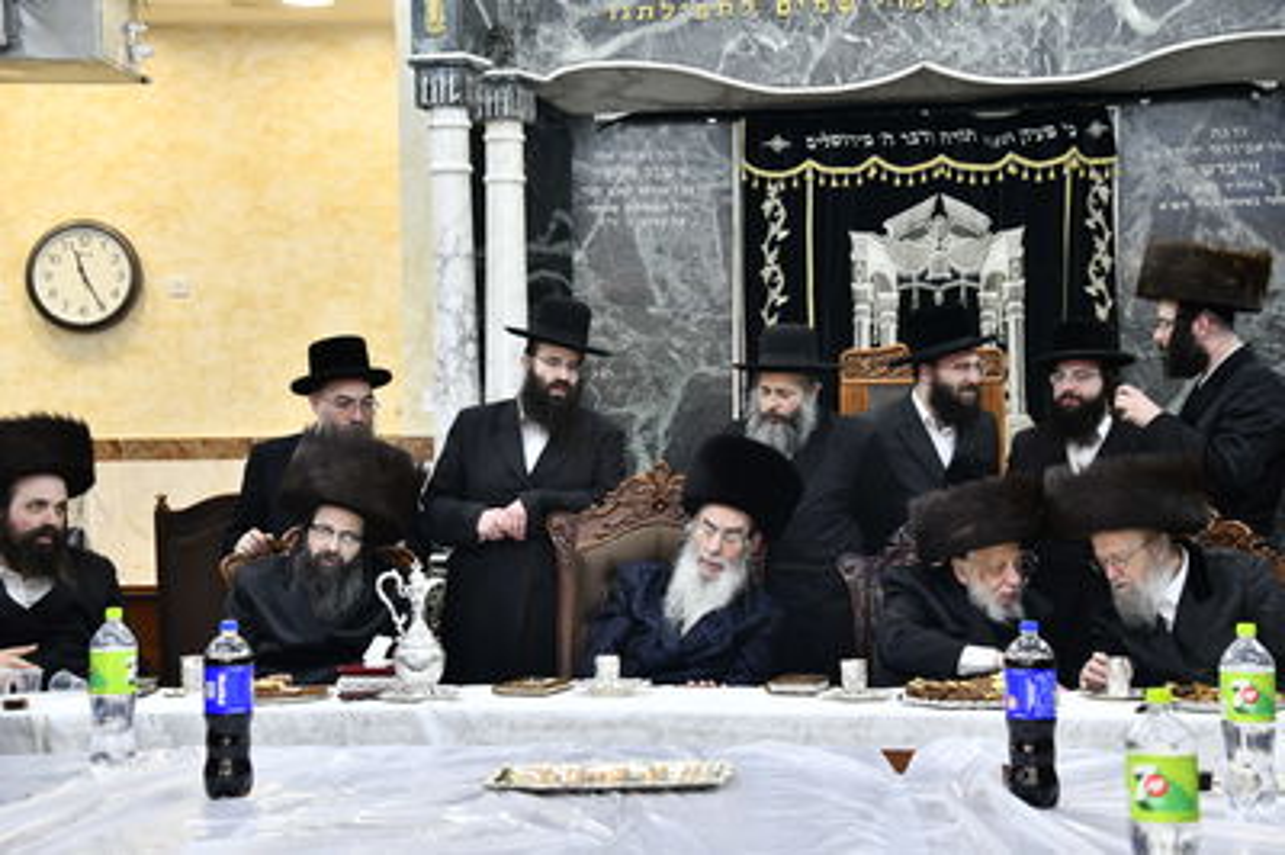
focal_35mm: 70
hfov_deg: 28.9
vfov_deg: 19.4
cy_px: 428
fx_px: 2496
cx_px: 642
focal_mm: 70
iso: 1000
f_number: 5.6
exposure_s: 1/200
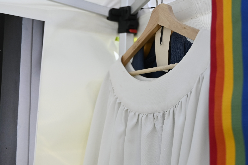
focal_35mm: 50
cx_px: 126
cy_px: 81
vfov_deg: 27.0
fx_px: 344
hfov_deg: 39.6
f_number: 2.8
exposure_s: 1/200
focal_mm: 30
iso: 400
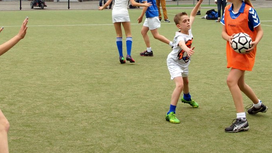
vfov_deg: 21.1
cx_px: 94
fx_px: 411
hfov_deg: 36.3
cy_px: 61
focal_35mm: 57
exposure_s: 1/400
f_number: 9
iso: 400
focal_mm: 24
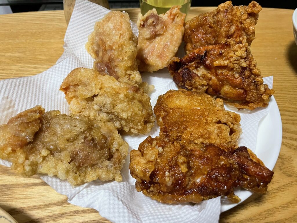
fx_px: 223
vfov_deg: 53.1
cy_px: 112
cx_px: 148
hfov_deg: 67.3
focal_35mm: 26
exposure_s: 1/60
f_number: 1.6
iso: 320
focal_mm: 4.2
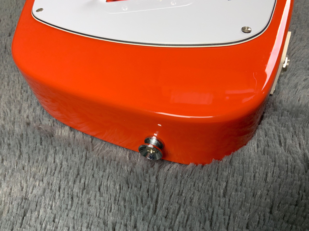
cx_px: 154
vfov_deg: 48.2
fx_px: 259
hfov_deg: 61.7
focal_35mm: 29
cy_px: 116
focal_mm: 3
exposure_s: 1/50
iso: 125
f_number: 1.8
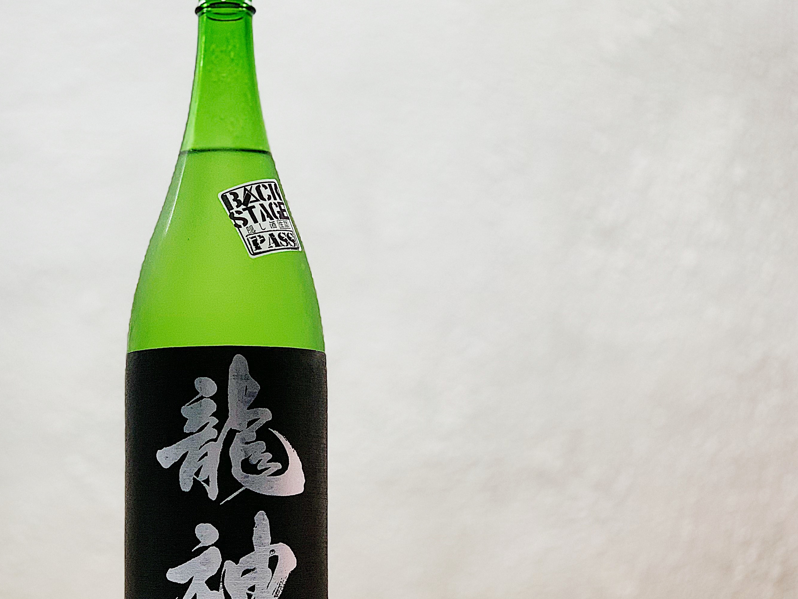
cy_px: 315
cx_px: 225
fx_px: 1821
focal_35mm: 79
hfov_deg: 24.5
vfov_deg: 18.7
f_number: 2.4
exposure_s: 1/98
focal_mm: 6
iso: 125
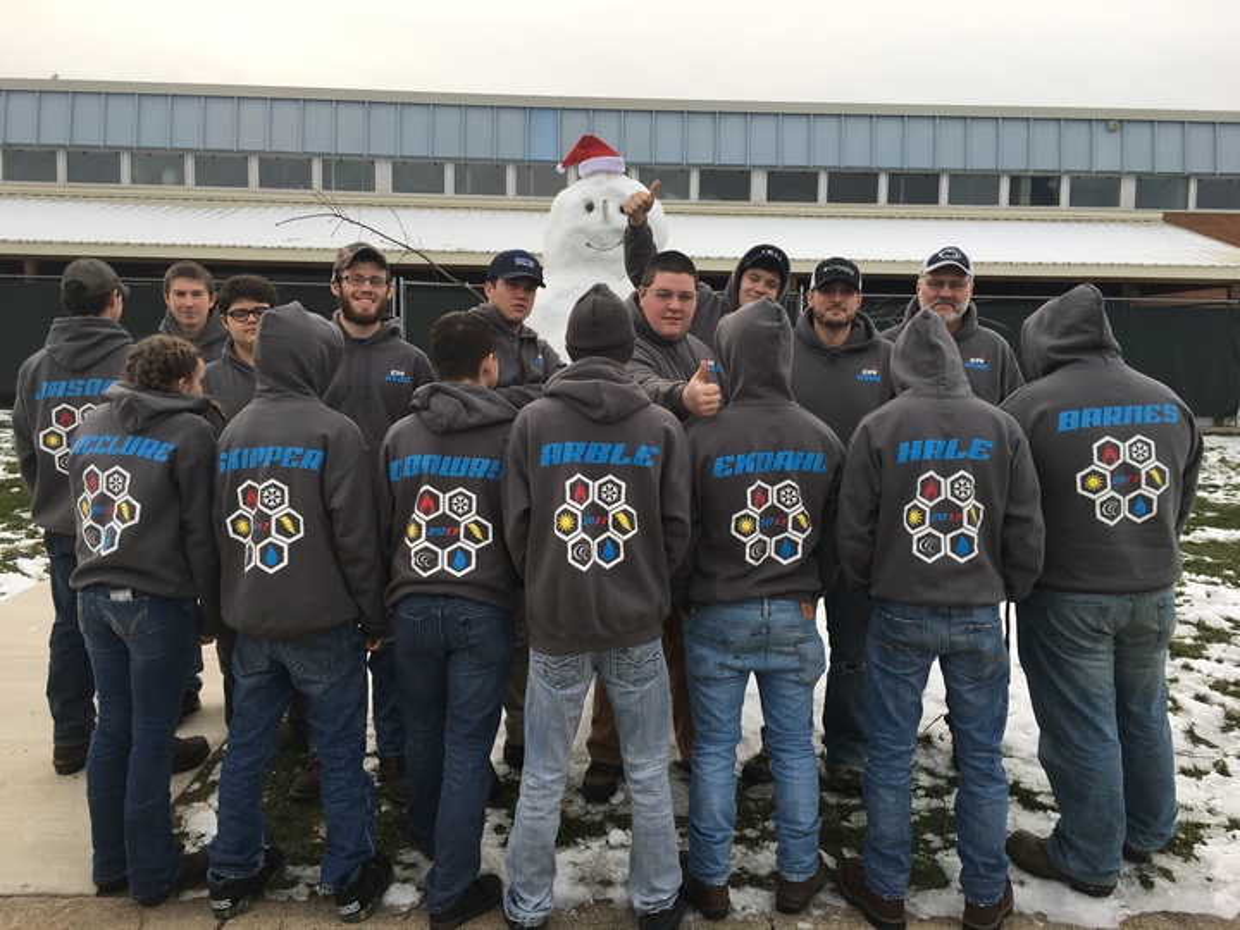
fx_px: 1039
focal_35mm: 29
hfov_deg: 61.7
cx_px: 620
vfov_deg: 48.2
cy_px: 465
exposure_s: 1/265
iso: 25
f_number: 2.2
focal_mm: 4.15
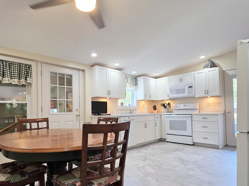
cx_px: 101
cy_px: 109
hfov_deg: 78.2
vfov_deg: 63.0
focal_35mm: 21
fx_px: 151
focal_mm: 2.2
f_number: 1.9
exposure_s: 1/120
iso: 200
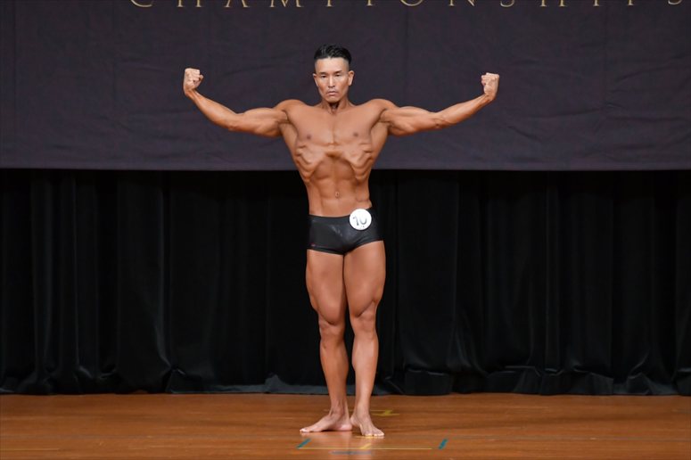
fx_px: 5468
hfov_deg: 7.2
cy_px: 230
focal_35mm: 285
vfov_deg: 4.8
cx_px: 346
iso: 4000
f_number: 5.6
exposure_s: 1/400
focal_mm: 190
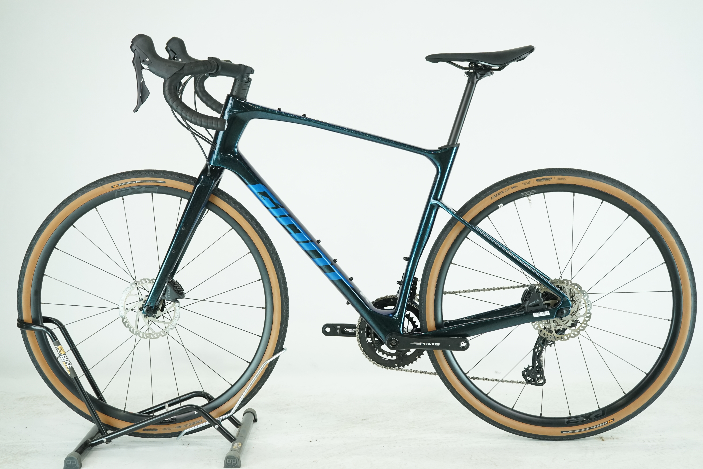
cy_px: 234
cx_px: 352
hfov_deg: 34.5
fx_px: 1133
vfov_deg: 23.4
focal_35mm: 58
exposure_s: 1/200
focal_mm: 58
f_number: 5.6
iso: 1600
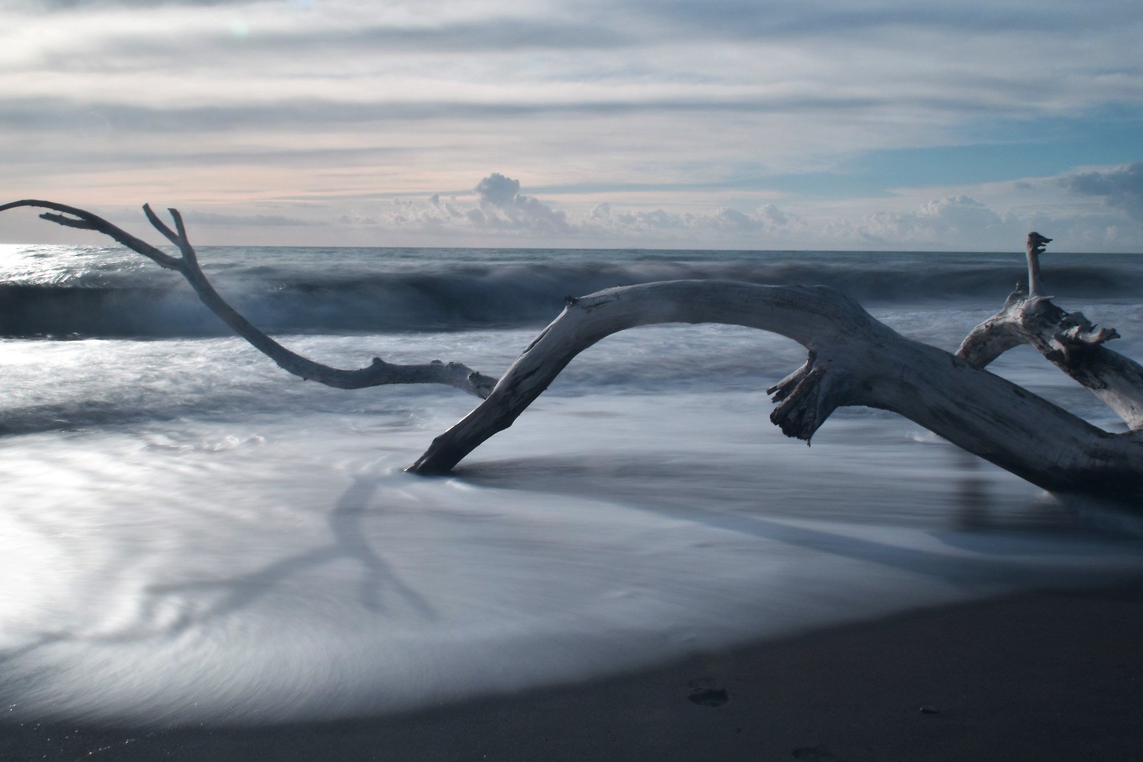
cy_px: 281
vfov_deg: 36.6
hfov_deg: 53.0
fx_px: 1143
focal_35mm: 36
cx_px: 631
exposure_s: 1.3
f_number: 22
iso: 100
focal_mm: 18
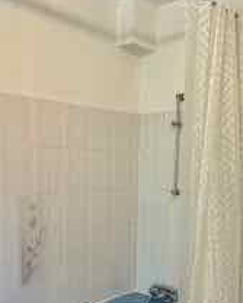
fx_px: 377
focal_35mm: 42
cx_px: 138
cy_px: 219
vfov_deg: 42.7
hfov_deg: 35.7
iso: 250
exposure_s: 1/100
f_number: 2.2
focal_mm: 2.22
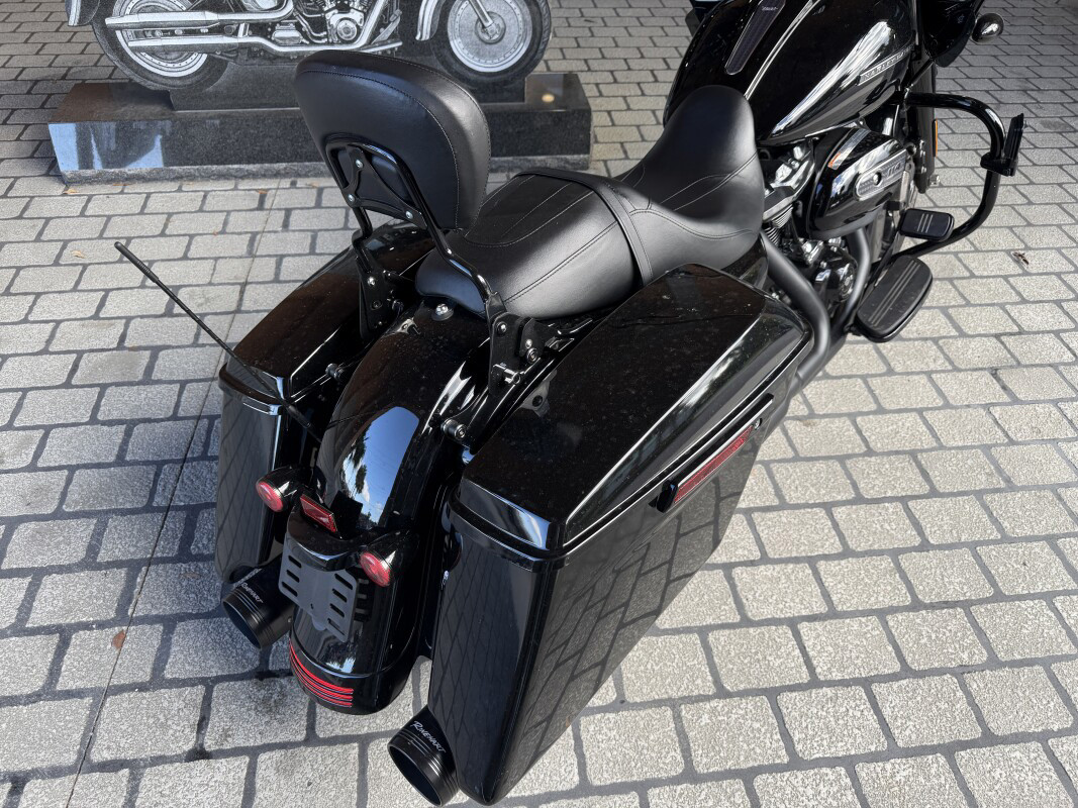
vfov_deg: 56.8
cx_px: 539
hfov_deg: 71.6
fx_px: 747
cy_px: 404
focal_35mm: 24
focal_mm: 6.76
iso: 64
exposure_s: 1/271
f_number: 1.78
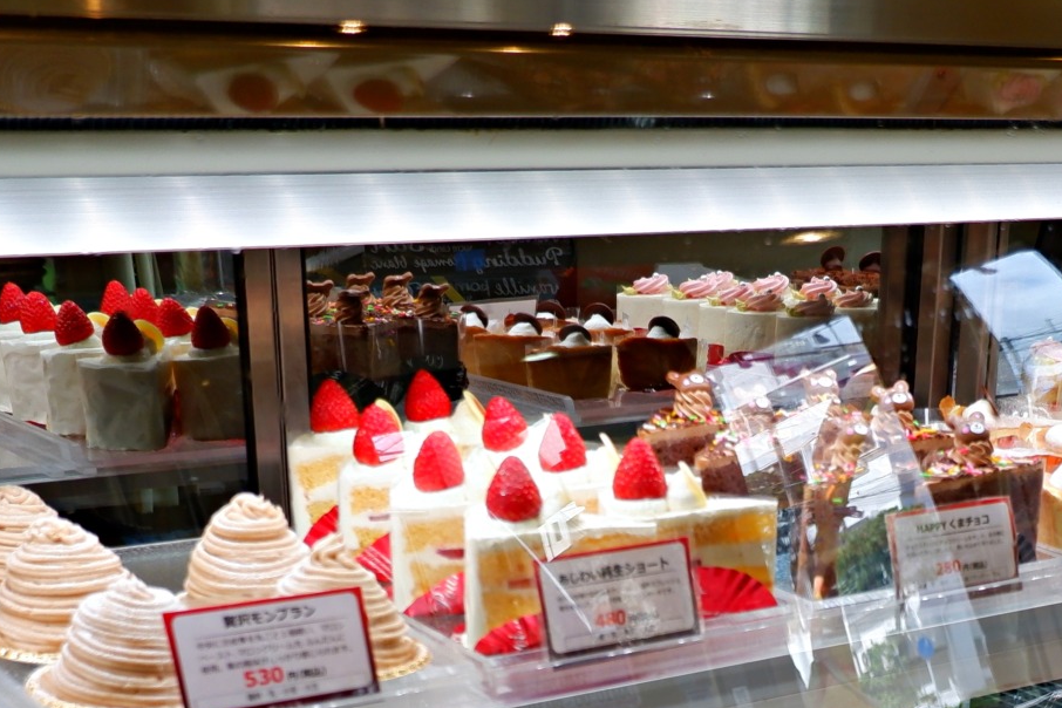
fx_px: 1917
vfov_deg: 19.3
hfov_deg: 30.7
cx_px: 735
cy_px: 934
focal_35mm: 65
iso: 200
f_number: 3.5
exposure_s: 1/220
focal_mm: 15
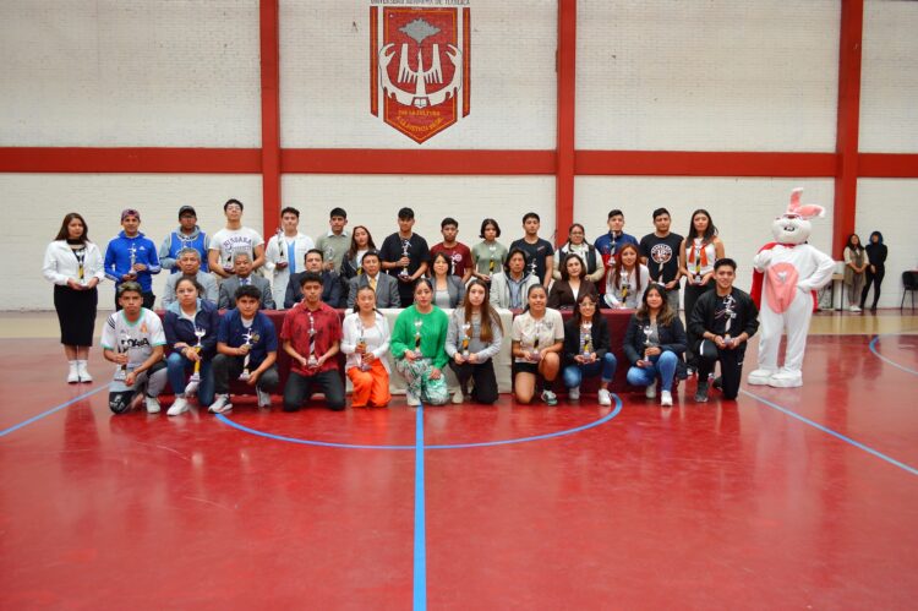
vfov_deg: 43.6
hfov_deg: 62.0
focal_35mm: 30
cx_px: 459
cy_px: 306
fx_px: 764
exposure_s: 1/30
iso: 400
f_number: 3.8
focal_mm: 20
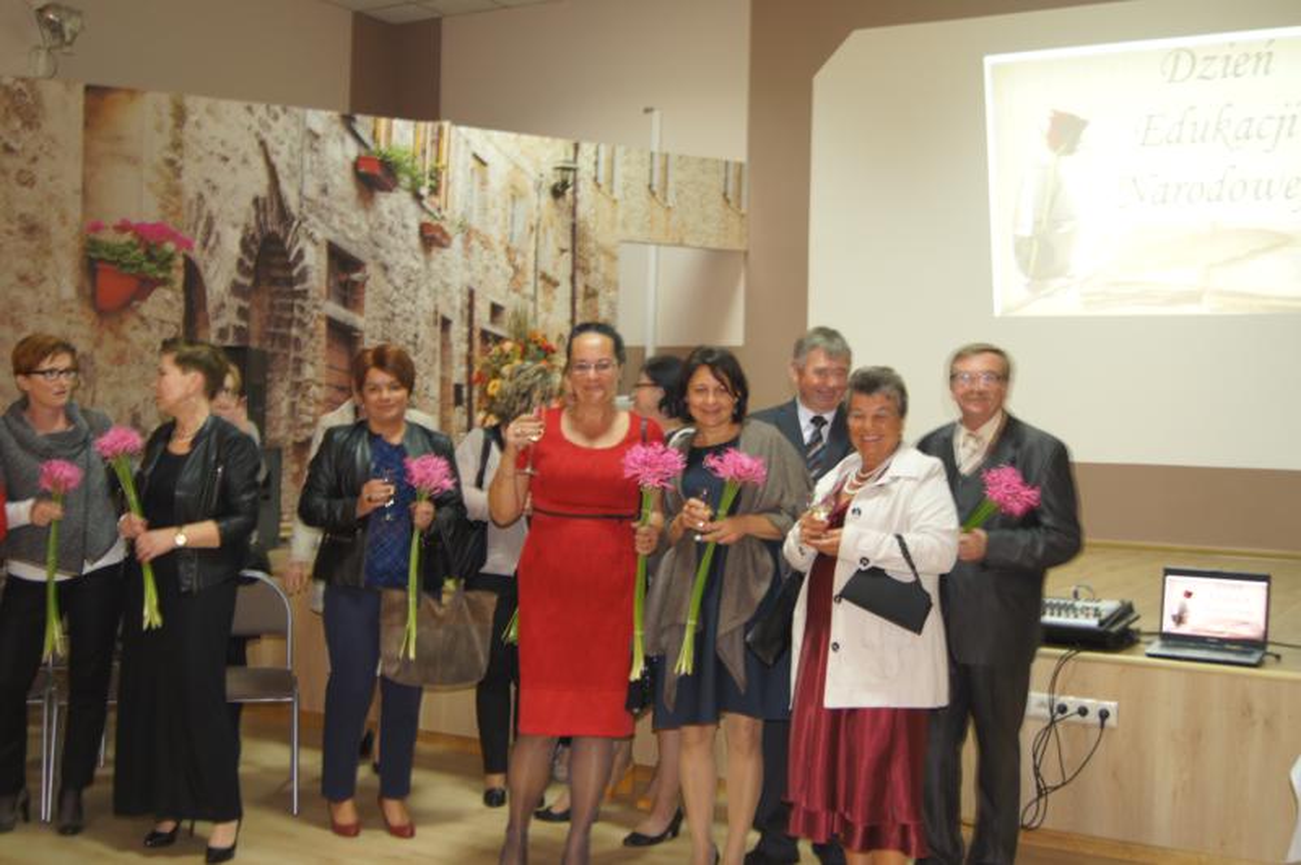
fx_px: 1408
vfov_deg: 34.2
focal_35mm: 39
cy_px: 432
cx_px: 650
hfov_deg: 49.6
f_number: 4.5
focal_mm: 26
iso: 500
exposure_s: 1/8
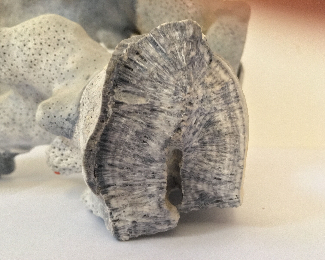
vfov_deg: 47.1
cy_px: 133
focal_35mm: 31
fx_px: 298
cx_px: 153
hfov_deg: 57.1
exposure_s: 1/17
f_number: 2.2
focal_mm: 4.15
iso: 250
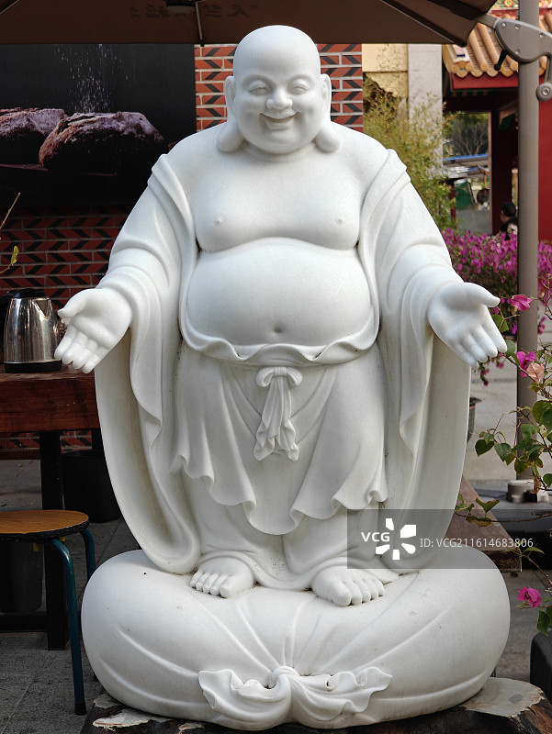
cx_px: 276
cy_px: 367
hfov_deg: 21.0
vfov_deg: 27.8
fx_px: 1487
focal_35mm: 70
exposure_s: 1/110
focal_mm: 13.3
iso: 125
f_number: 2.6
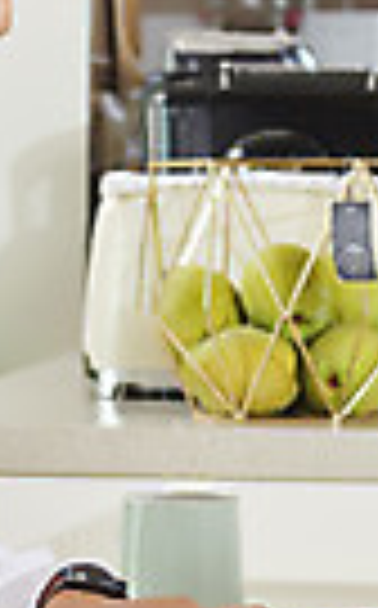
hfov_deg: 6.1
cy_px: 207
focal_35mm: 212
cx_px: -29
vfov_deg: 9.9
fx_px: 3506
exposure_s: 1/80
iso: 200
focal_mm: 70
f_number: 5
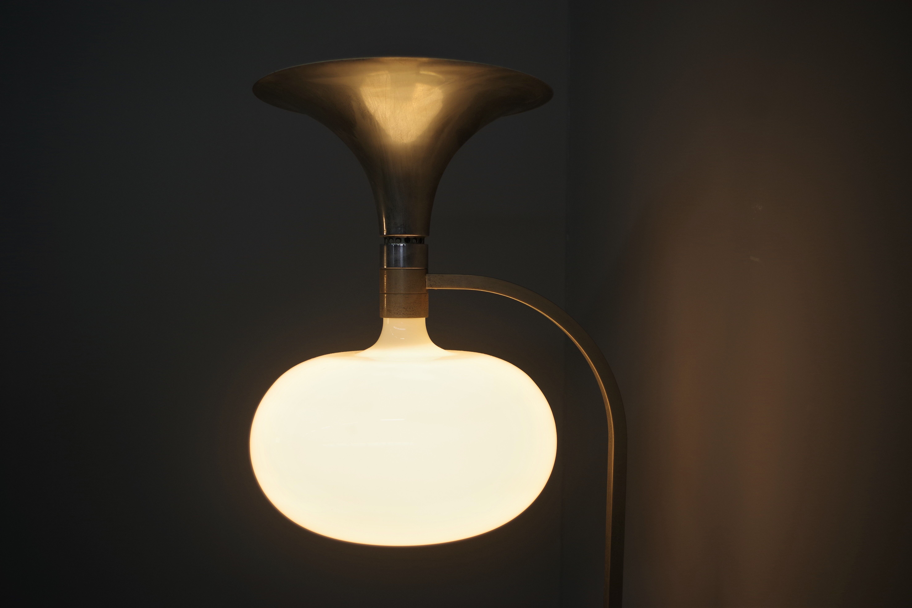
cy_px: 304
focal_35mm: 31
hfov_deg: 60.3
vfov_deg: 42.3
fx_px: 785
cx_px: 456
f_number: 4
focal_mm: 21.25
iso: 200
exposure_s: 1/60
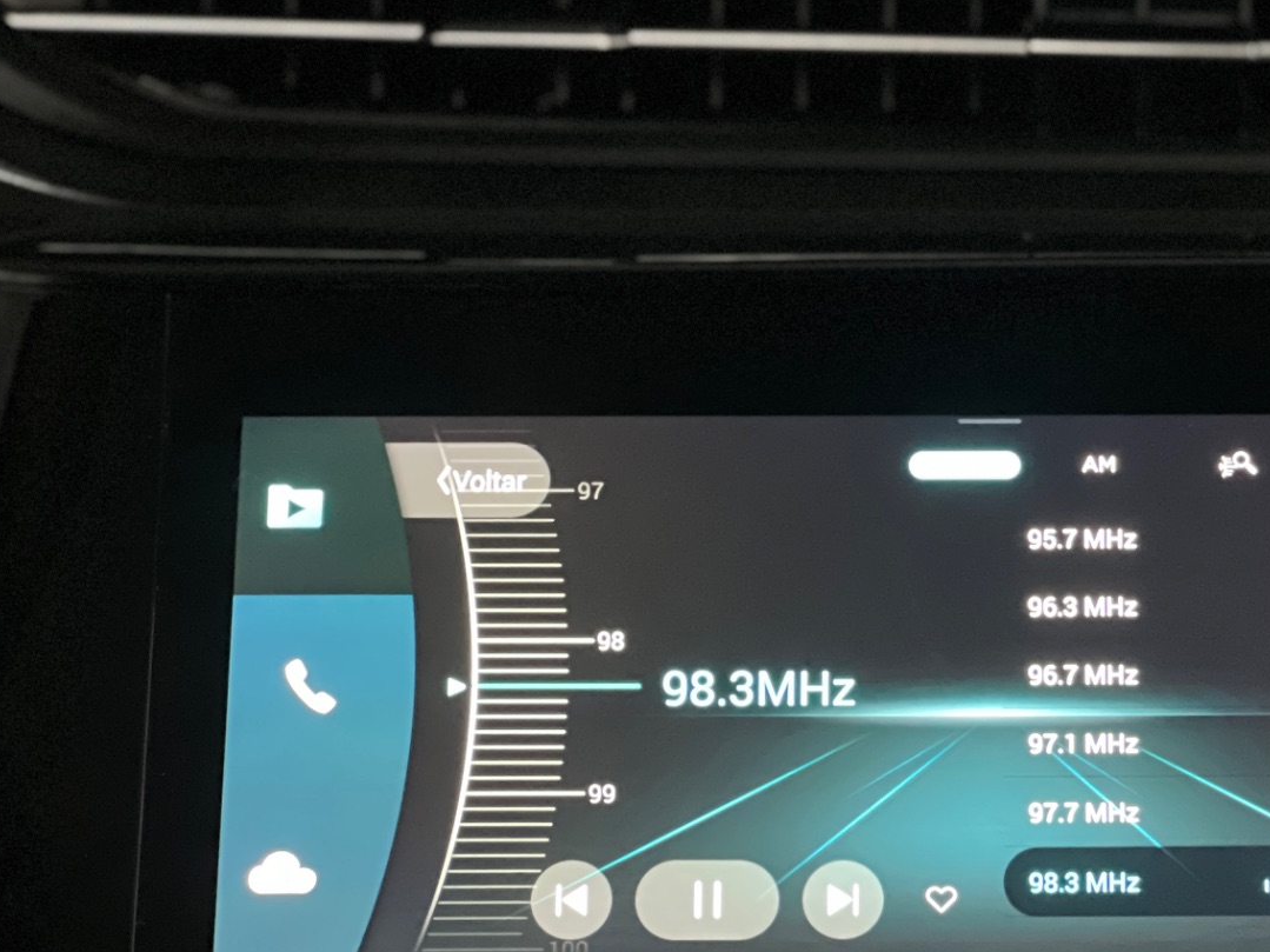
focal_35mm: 137
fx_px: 5026
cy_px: 426
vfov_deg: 10.8
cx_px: 1000
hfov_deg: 14.3
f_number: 2.8
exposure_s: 1/15
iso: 1000
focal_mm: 9
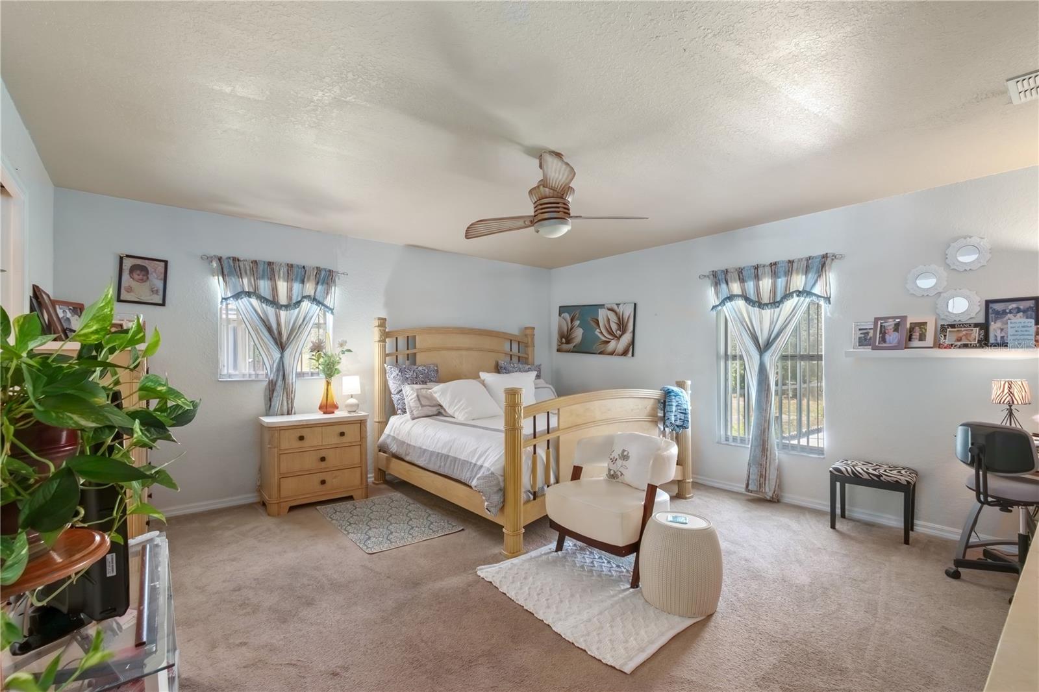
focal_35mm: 15
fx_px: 433
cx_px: 520
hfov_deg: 100.4
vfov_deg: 77.3
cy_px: 346
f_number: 9
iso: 250
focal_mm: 10
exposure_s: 1.3
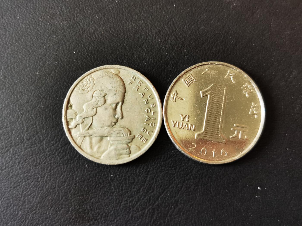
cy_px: 113
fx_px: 366
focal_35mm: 42
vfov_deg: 34.3
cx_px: 151
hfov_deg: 44.8
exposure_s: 1/100
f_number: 1.6
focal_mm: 5.56
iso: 160
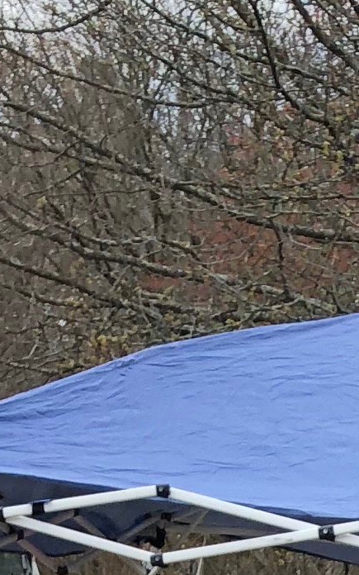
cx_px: 550
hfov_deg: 7.5
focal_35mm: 172
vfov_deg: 10.1
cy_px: 1529
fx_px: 2693
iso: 20
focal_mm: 3.99
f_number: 1.8
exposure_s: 1/558
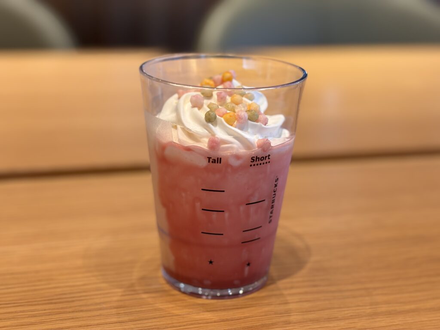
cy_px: 165
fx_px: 661
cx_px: 220
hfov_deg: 36.8
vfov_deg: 28.0
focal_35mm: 52
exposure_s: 1/60
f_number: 1.6
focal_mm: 5.96
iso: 50
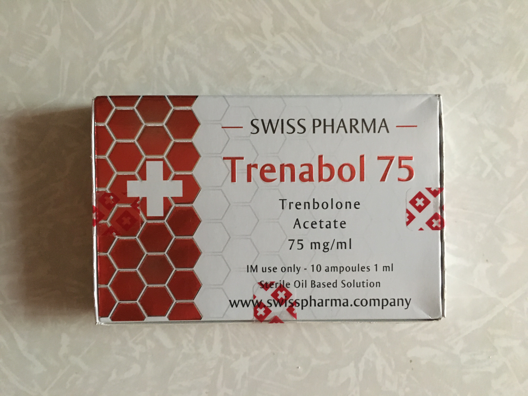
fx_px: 442
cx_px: 264
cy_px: 198
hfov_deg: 61.7
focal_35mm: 29
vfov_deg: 48.2
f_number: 2.2
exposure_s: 1/17
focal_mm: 4.15
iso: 400
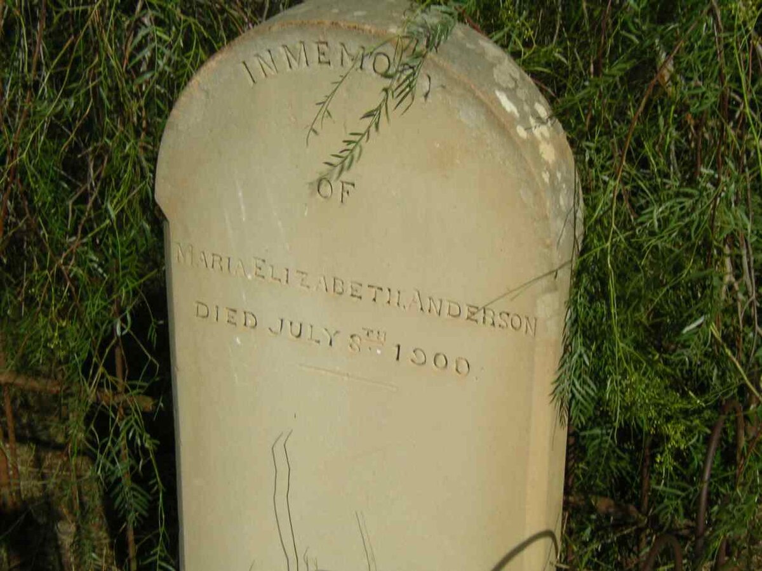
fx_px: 1541
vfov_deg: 21.0
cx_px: 381
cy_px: 286
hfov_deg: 27.8
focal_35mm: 70
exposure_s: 1/160
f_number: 8.4
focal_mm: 10.8
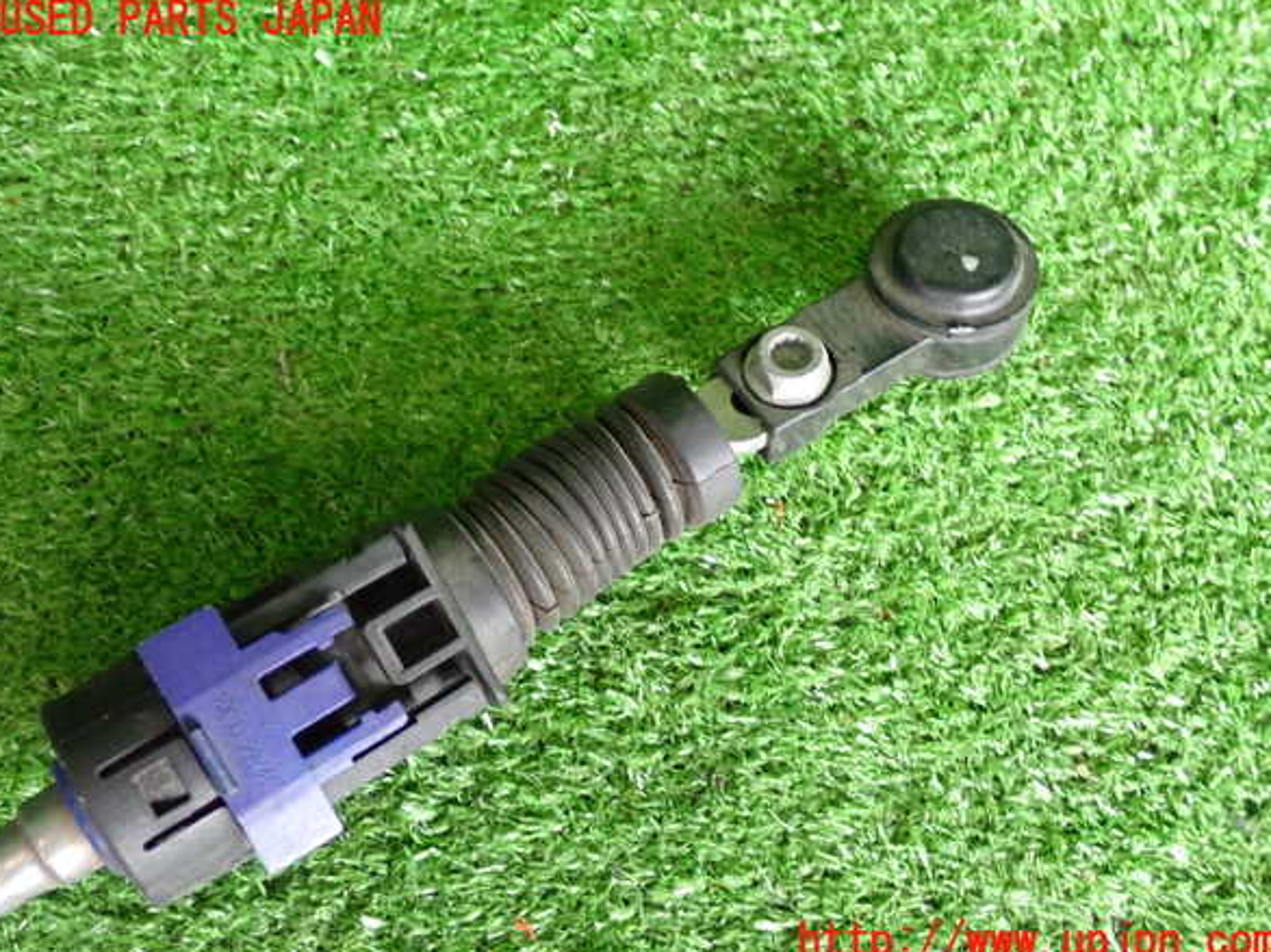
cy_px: 481
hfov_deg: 44.8
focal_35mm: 42
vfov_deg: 34.3
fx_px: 1541
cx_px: 638
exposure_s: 1/60
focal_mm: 7.31
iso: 1000
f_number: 2.8
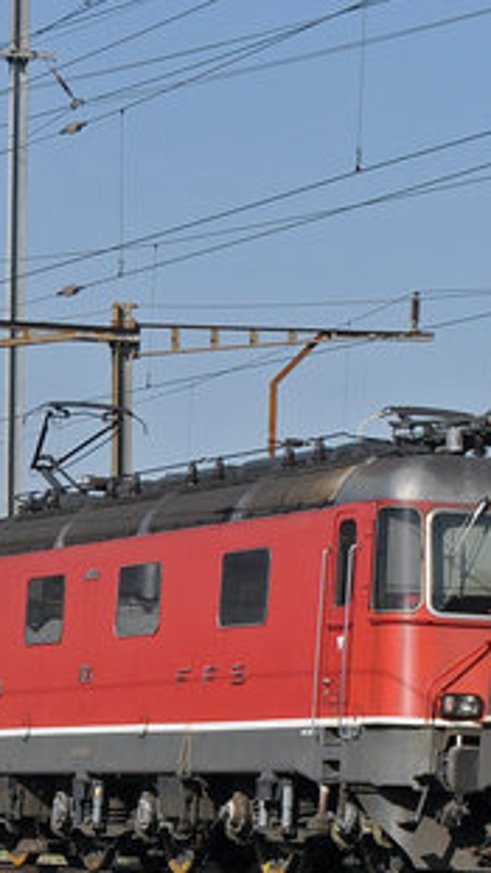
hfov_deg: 5.7
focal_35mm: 206
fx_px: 4767
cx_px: 1086
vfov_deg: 10.4
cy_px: 262
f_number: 8
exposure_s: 1/1000
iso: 250
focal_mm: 34
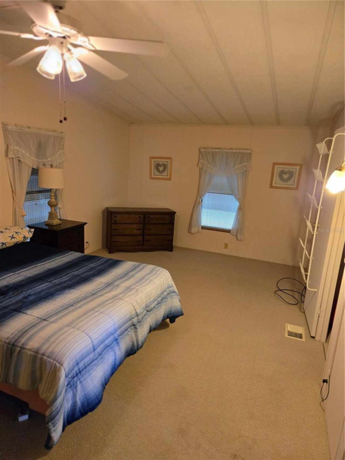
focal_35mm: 23
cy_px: 230
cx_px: 172
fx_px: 306
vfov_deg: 73.9
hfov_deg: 58.9
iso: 800
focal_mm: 5.4
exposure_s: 1/120
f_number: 1.8
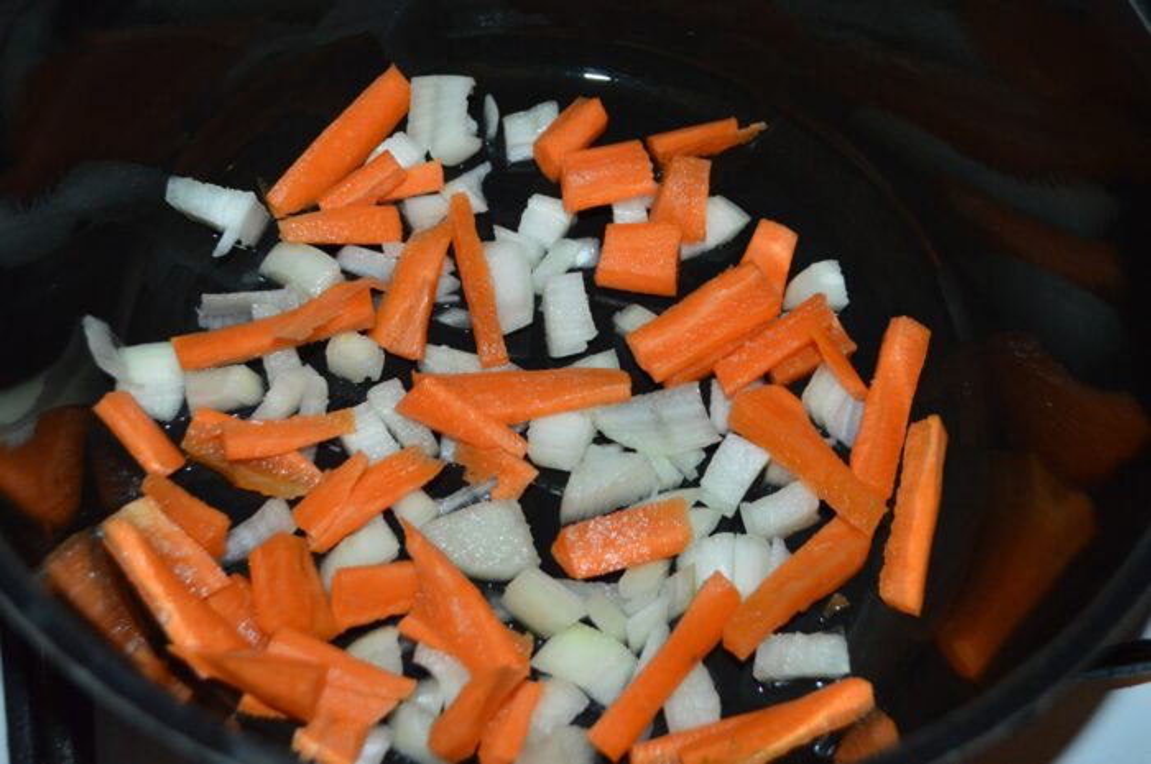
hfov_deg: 41.2
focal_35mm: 48
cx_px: 576
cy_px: 382
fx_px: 1533
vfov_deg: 28.0
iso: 1800
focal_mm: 32
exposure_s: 1/60
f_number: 4.8
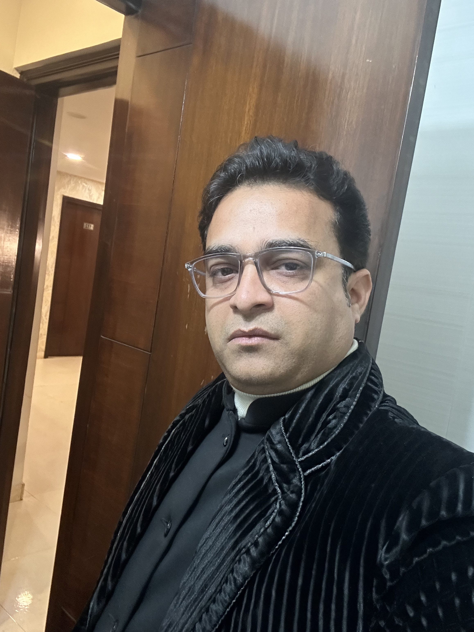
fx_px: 548
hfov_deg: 46.8
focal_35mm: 30
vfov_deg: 60.0
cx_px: 237
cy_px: 316
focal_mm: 2.69
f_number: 1.9
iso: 320
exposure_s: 1/50
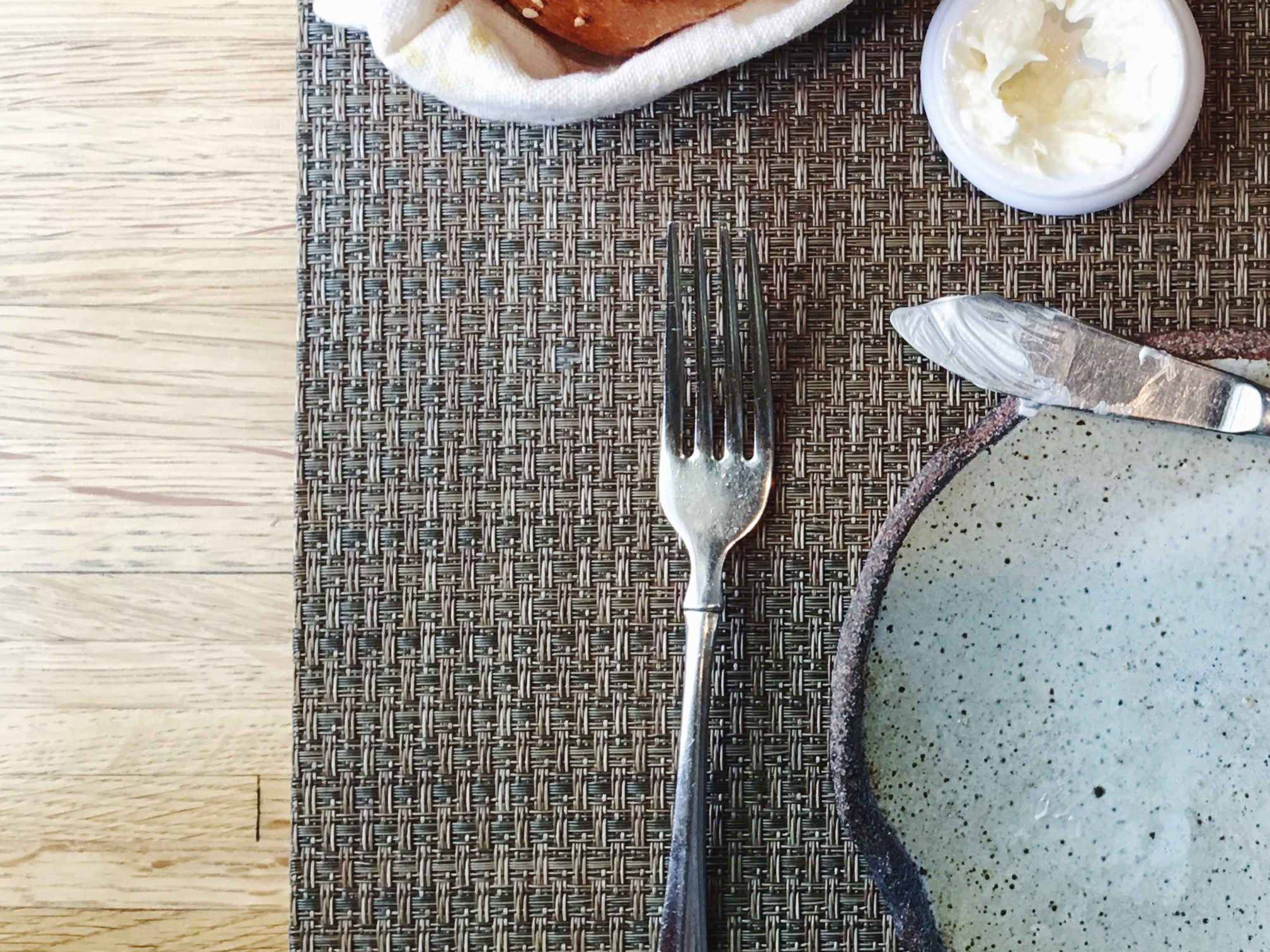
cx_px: 1256
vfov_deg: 25.1
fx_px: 2128
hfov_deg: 30.9
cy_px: 305
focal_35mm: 58
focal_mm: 4.15
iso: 32
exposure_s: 1/15
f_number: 2.2
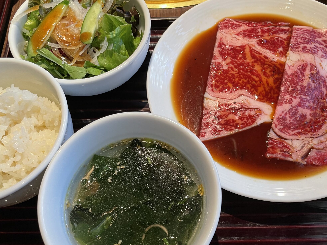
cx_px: 178
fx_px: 321
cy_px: 133
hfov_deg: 53.9
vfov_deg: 41.7
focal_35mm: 34
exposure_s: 1/50
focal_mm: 4.2
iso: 80
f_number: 1.6
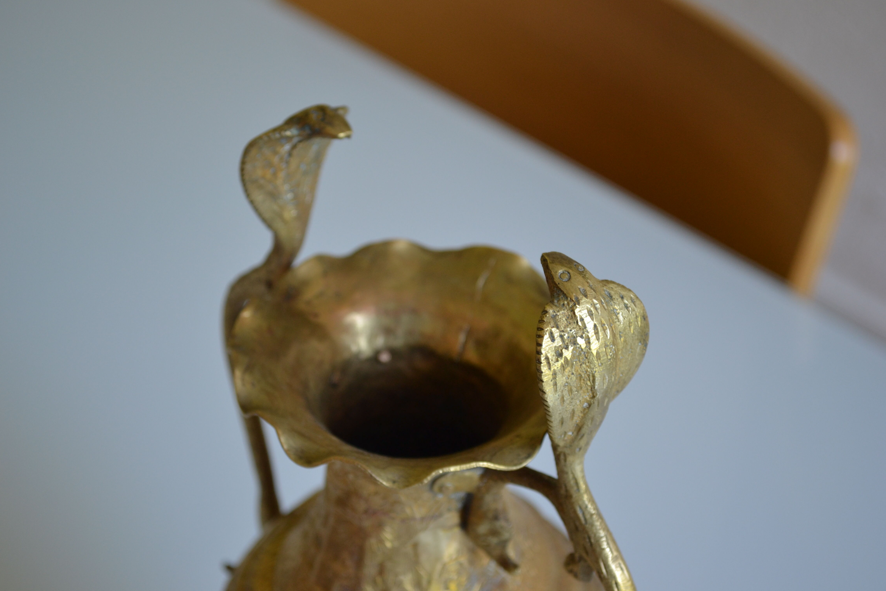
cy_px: 295
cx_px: 441
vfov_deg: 19.5
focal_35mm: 70
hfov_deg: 28.8
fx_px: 1723
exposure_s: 1/25
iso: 400
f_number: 5.3
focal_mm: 46
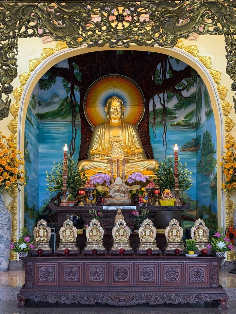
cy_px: 157
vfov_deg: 39.7
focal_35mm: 48
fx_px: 436
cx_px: 118
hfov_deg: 30.3
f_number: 1.78
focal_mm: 6.76
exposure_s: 1/50
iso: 160
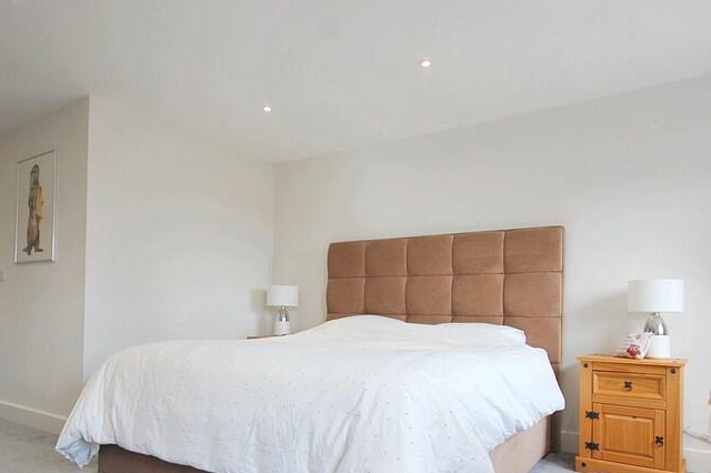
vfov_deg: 52.3
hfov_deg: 73.8
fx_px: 474
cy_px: 307
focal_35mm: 24
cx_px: 361
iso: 200
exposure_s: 1/80
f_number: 4.5
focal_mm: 10
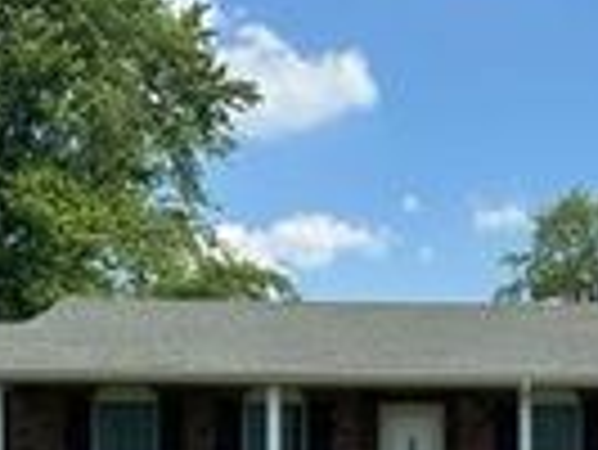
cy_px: 515
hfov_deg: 21.2
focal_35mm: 90
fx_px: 1556
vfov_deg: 15.9
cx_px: 562
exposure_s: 1/5263
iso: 80
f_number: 1.78
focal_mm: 6.86
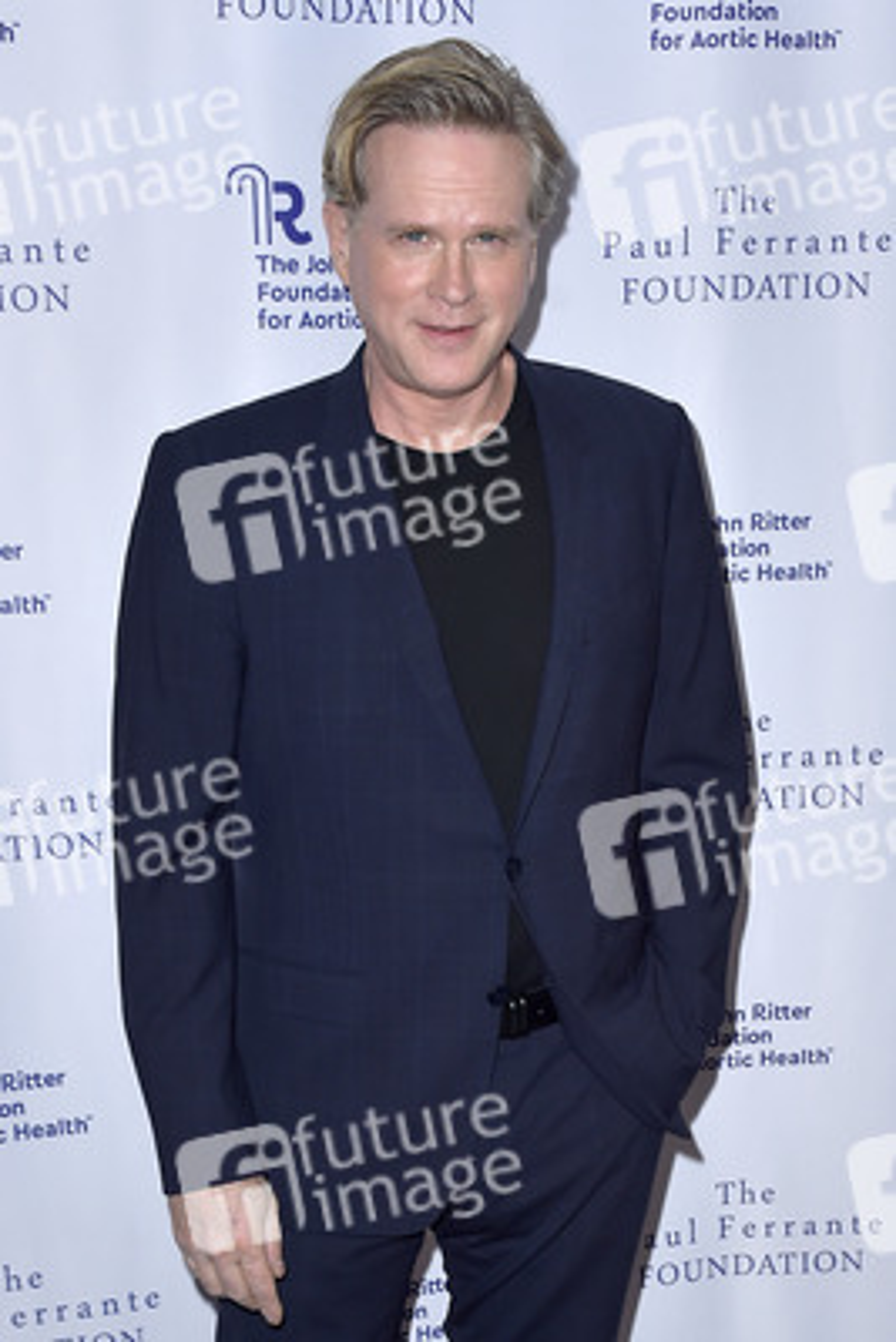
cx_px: 448
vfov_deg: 55.8
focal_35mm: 34
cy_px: 671
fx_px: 1268
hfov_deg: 38.9
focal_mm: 34
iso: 400
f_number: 6.3
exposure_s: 1/250
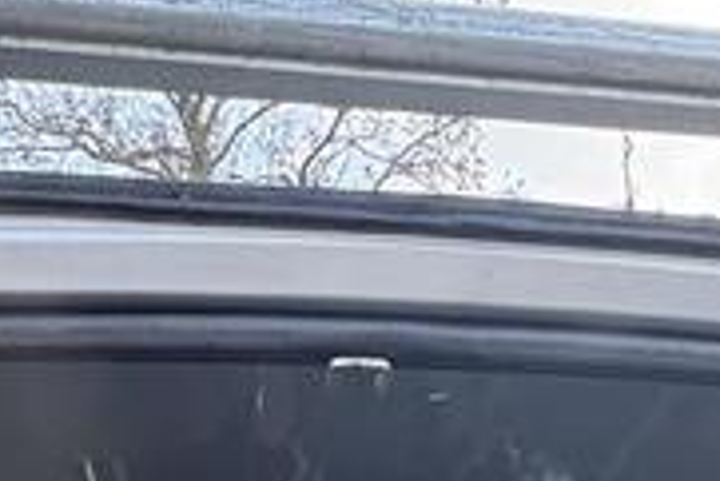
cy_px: 1181
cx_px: 525
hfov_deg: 27.7
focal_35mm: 72
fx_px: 1441
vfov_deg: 13.4
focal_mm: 2.22
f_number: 2.2
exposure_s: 1/136
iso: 80
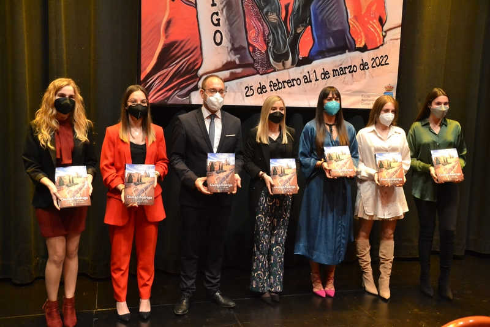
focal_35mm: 36
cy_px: 164
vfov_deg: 36.9
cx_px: 245
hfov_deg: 53.1
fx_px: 490
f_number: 5
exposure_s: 1/100
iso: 3200
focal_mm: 24
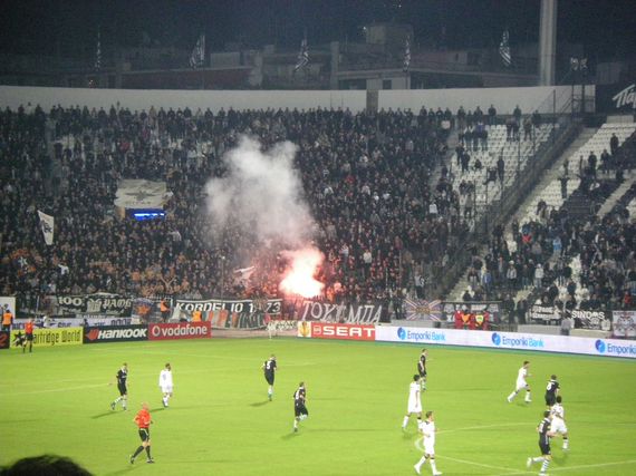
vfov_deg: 11.6
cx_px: 318
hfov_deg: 15.4
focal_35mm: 128
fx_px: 2351
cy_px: 238
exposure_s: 1/60
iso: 800
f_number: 4.2
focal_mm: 21.1
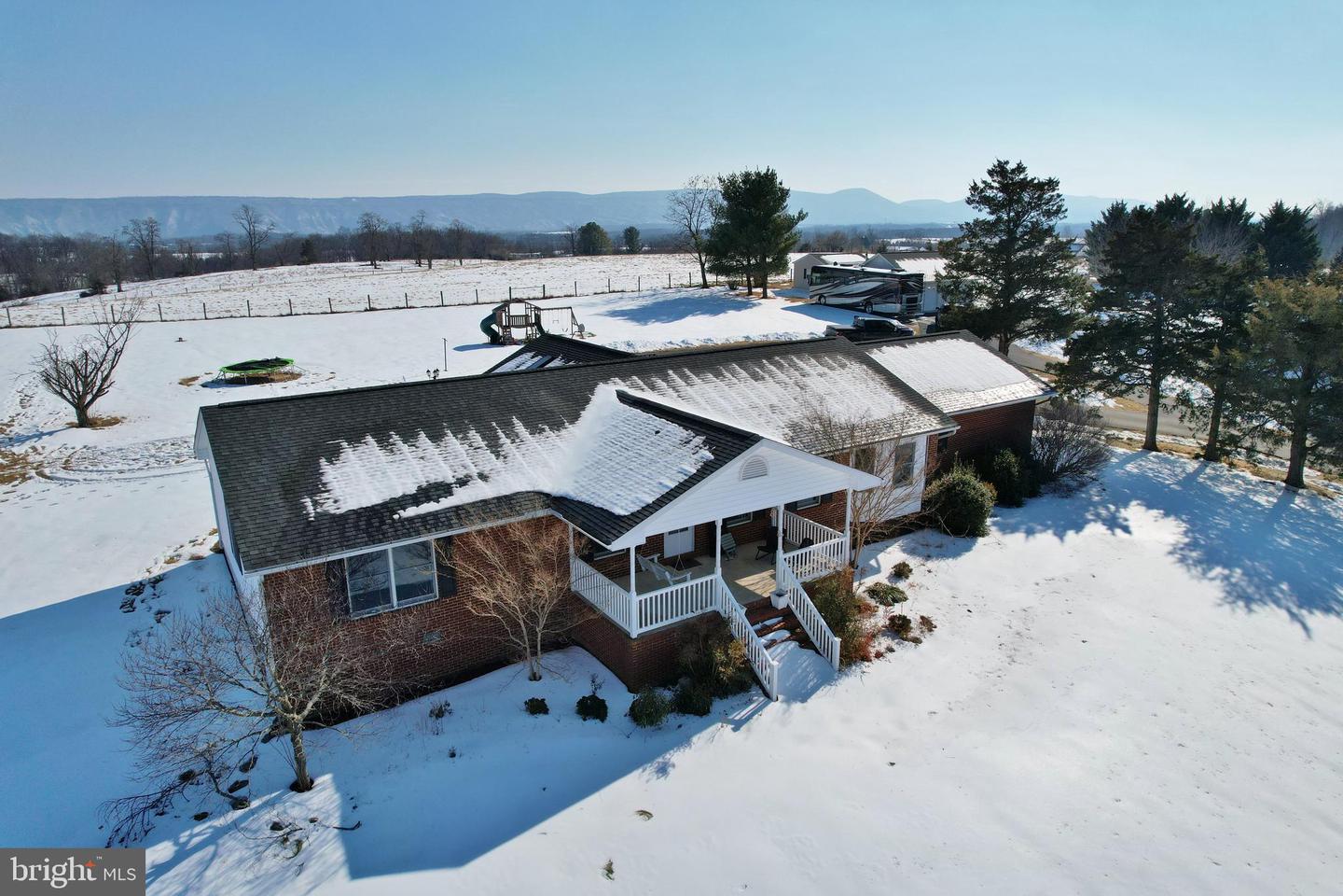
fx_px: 821
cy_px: 448
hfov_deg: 78.6
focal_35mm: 22
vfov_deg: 57.2
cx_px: 672
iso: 100
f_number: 2.8
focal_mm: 8.38
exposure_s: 1/5000
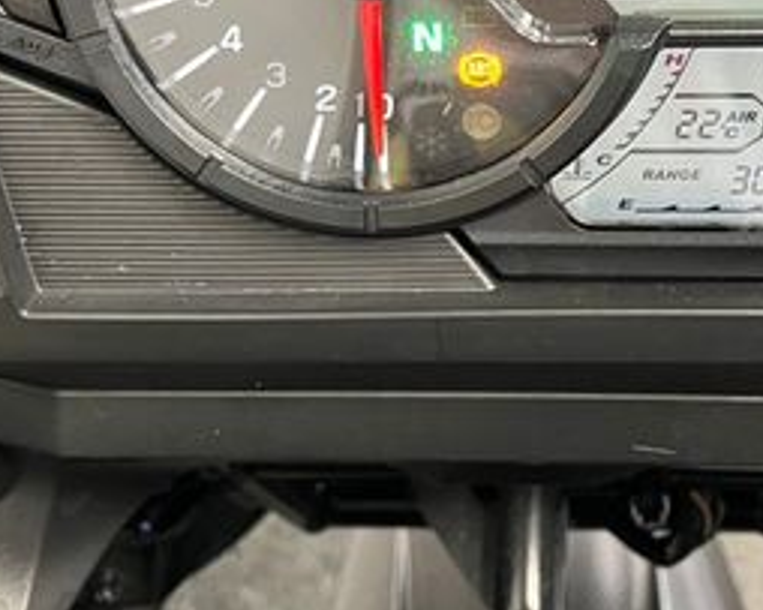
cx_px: 508
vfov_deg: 23.1
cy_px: 39
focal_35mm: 64
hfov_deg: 29.4
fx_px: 1445
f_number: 1.6
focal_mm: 5.1
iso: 500
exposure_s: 1/50
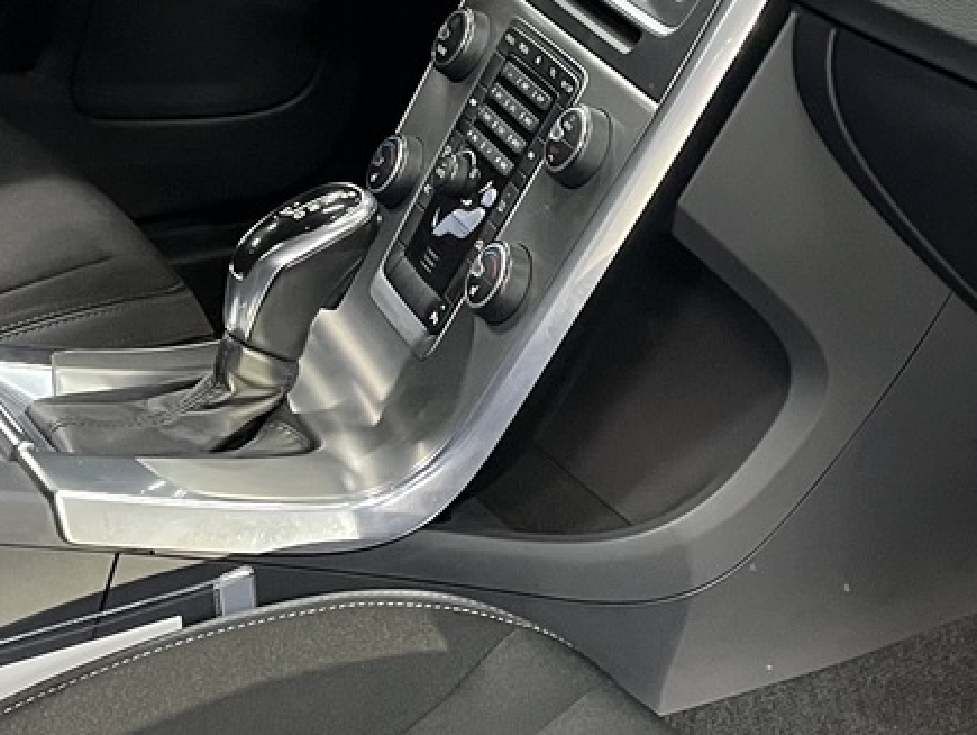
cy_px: 137
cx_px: 678
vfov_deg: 17.0
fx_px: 2429
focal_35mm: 86
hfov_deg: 22.6
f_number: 1.6
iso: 400
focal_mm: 5.1
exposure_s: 1/50
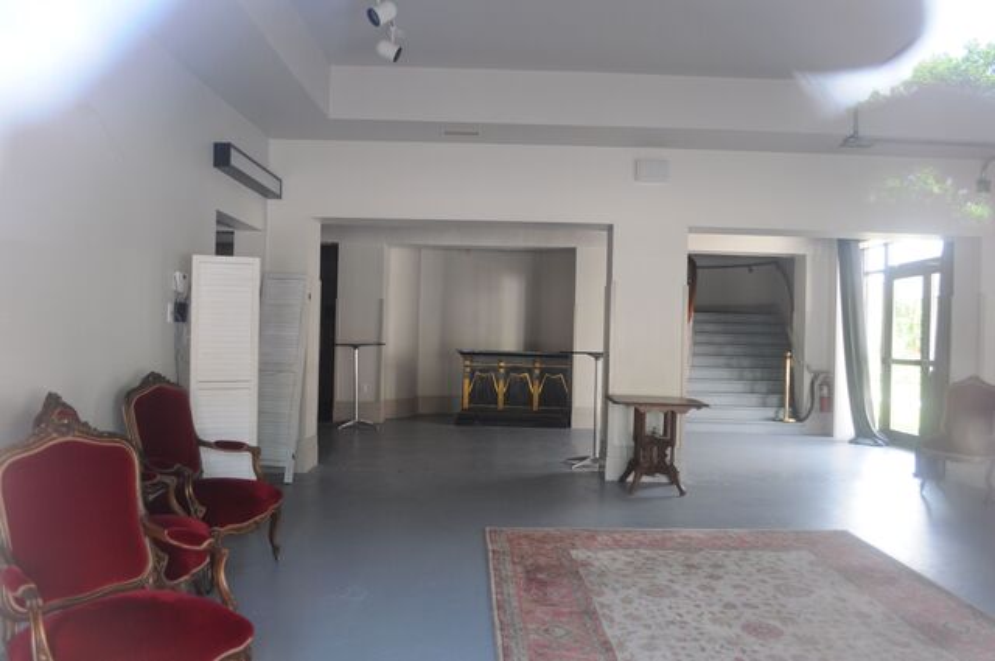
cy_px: 330
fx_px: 828
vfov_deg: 43.5
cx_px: 498
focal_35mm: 30
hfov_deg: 62.0
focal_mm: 20
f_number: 4.5
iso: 400
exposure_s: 1/30
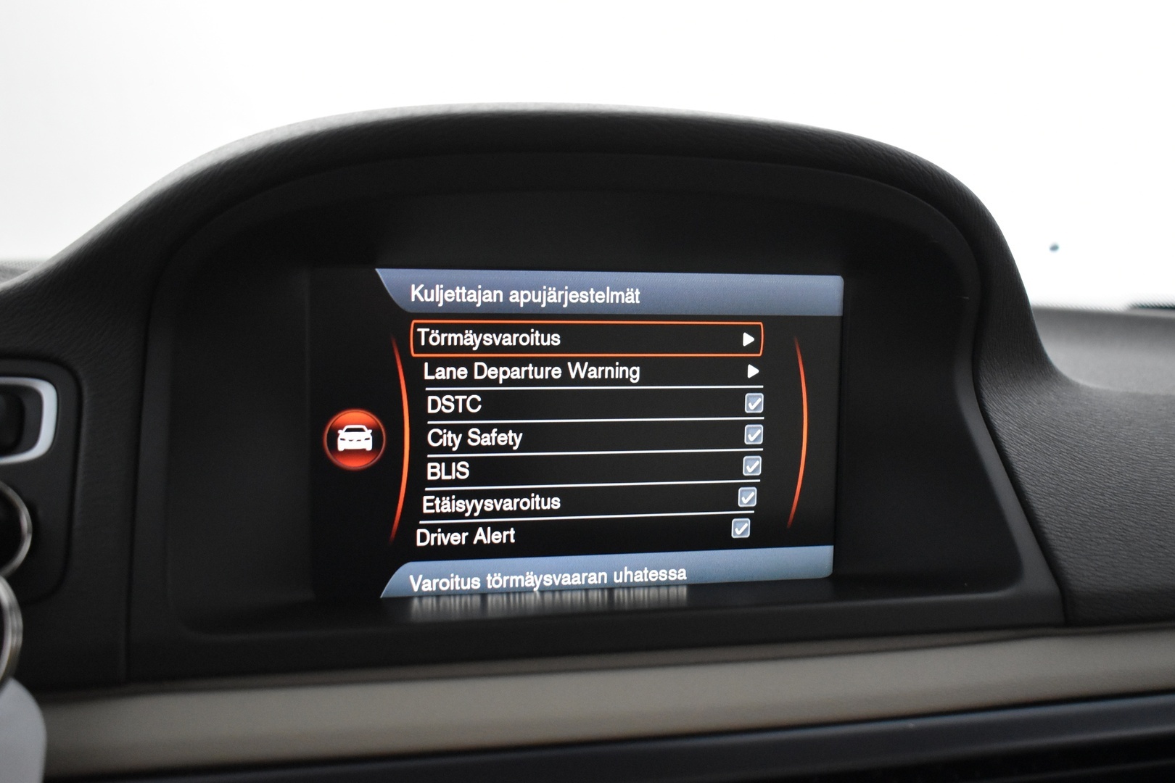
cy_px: 392
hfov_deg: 51.3
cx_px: 588
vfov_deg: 35.5
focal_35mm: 38
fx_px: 1224
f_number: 4
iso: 3600
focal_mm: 25
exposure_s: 1/60
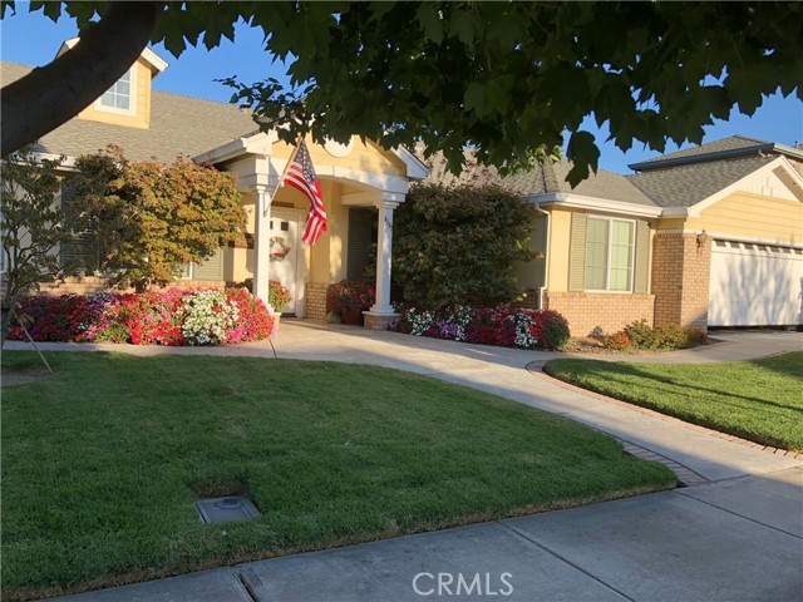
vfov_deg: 49.7
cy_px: 301
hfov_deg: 63.4
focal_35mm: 28
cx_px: 402
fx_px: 650
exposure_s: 1/800
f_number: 1.8
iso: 20
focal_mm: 3.99
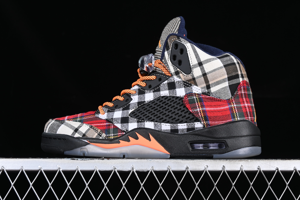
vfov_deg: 18.2
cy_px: 100
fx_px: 625
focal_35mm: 75
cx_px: 150
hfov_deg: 27.0
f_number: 6.3
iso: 160
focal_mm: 50
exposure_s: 1/80
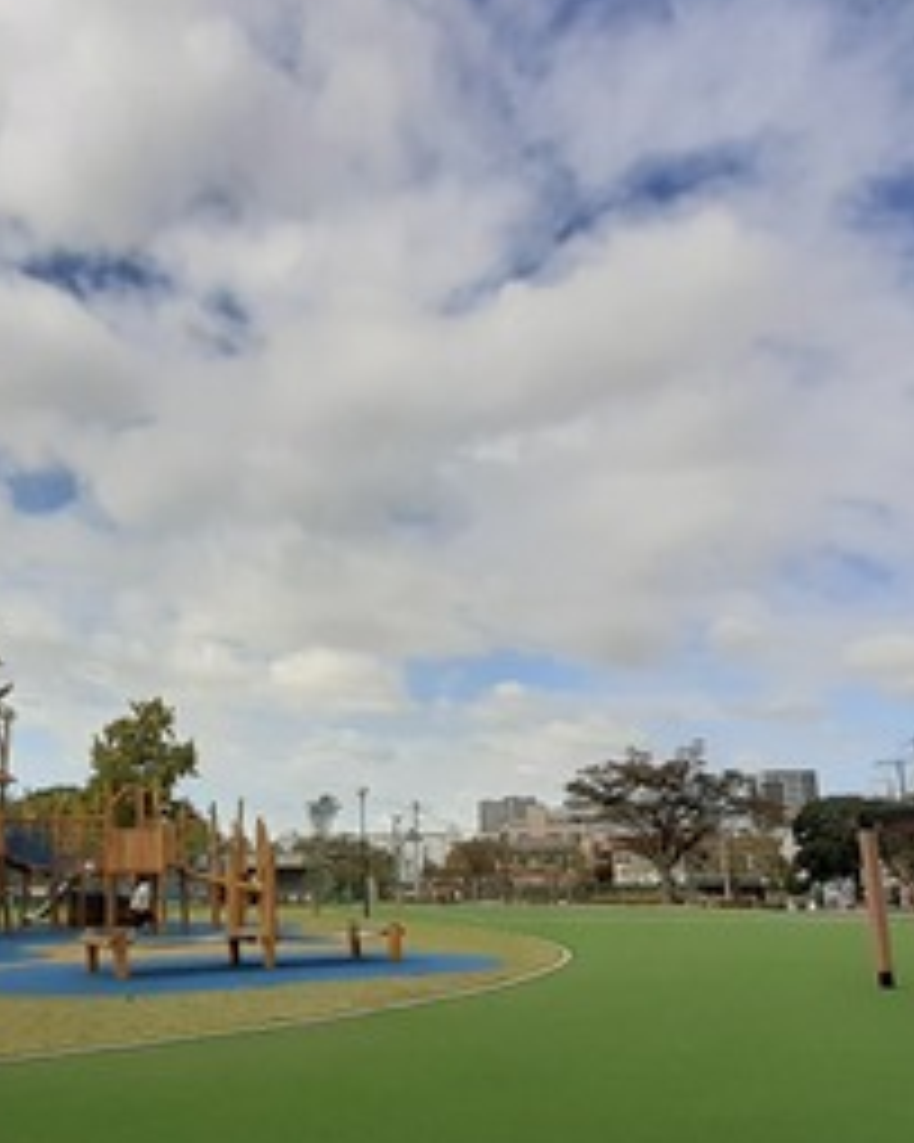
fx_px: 812
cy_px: 738
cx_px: 230
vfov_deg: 68.8
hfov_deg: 55.9
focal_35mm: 24
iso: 100
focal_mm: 1.13
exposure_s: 1/1326
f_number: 2.2
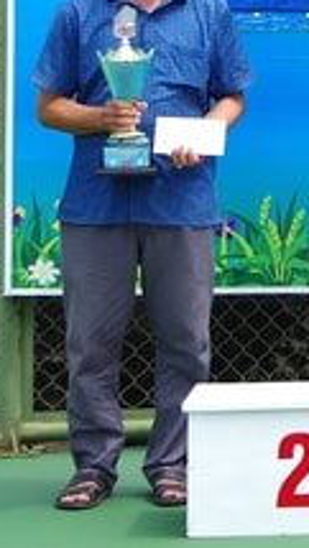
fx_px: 2941
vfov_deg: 10.5
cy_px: -140
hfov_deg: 5.5
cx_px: 1011
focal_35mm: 202
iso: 200
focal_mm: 31
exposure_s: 1/400
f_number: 6.3
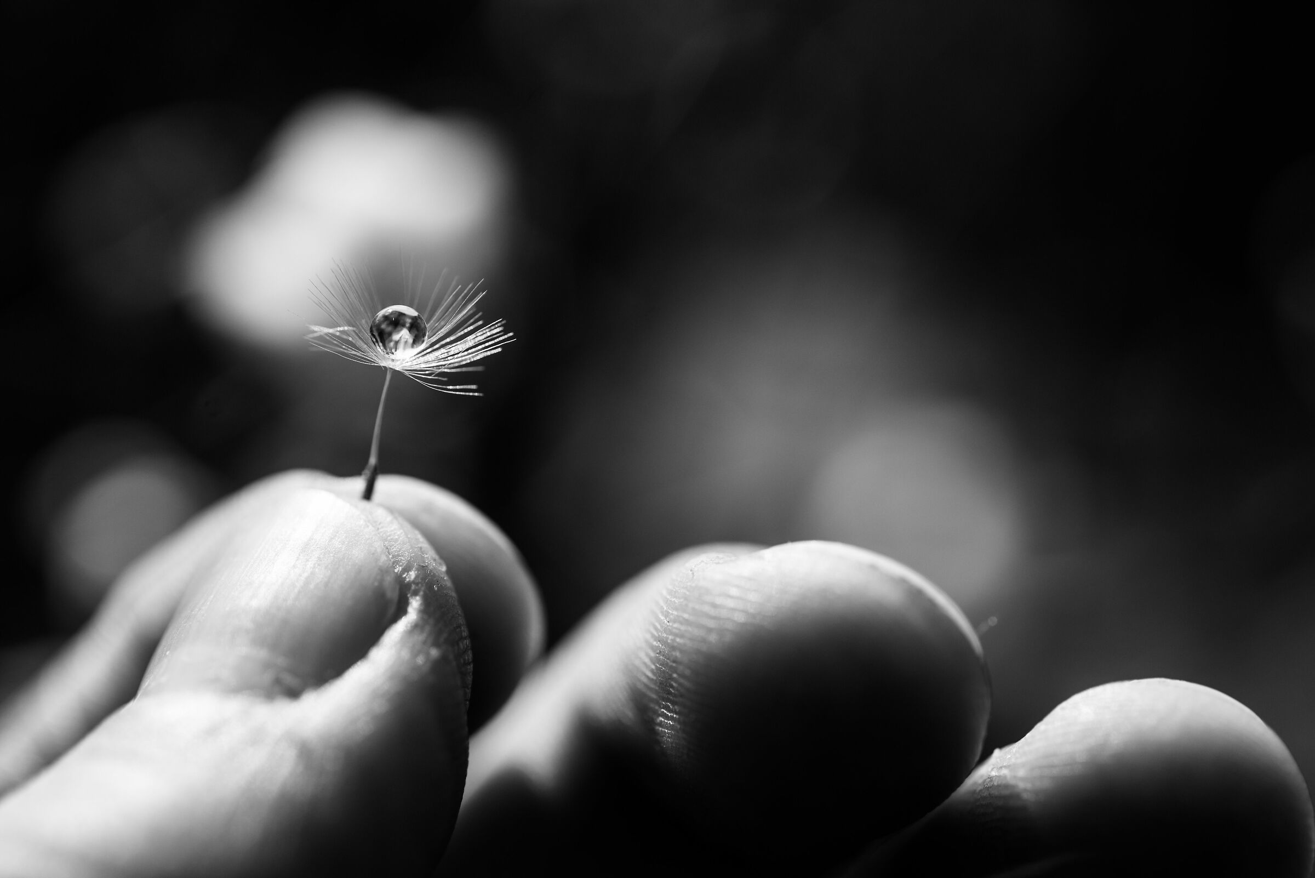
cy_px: 439
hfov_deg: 33.4
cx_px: 658
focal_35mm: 60
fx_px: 2192
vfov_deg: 22.6
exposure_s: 1/2000
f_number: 5.6
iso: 200
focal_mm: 60
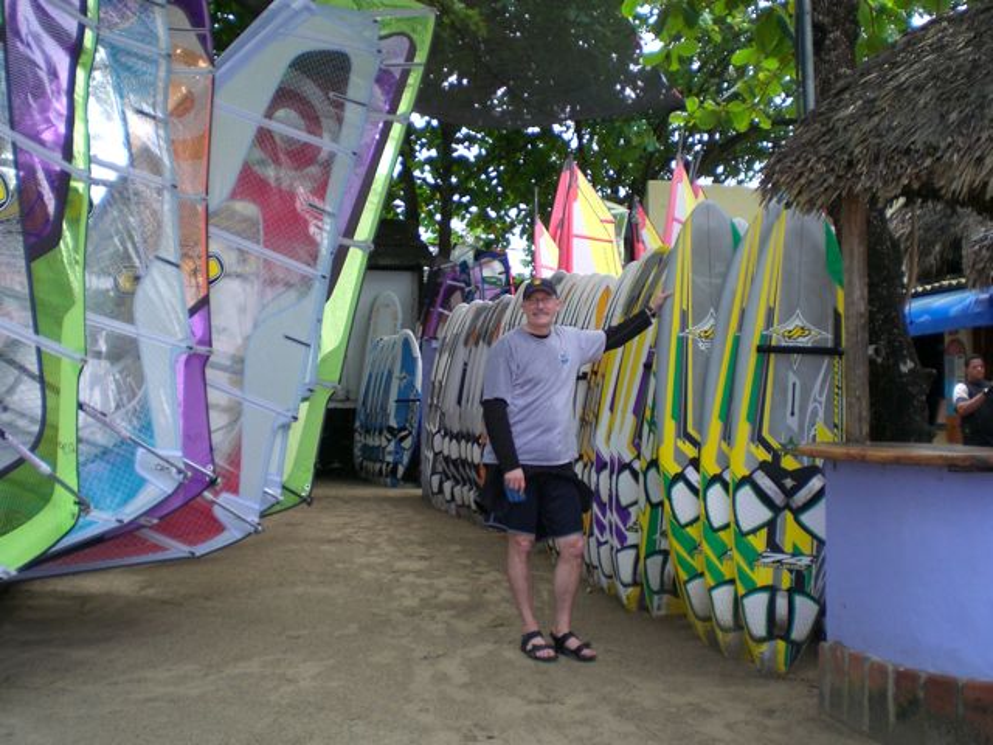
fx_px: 1090
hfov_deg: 49.0
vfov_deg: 37.7
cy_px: 372
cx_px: 496
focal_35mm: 38
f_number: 3.1
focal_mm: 6.3
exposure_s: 1/160
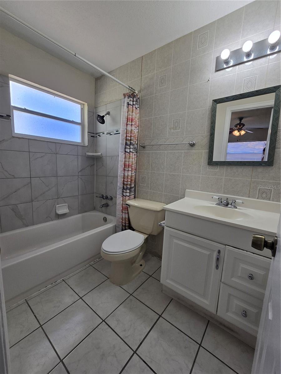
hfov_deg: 89.9
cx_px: 140
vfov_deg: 106.2
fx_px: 141
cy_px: 187
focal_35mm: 13
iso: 50
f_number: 2.2
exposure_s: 1/120
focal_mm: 2.2
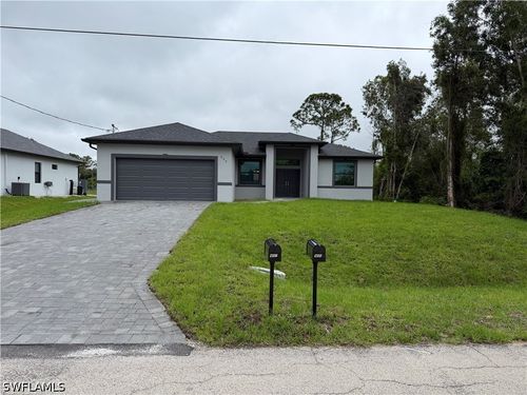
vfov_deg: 56.8
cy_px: 198
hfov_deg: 71.6
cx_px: 264
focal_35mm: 24
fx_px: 365
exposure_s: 1/1812
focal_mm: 6.76
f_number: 1.78
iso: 80
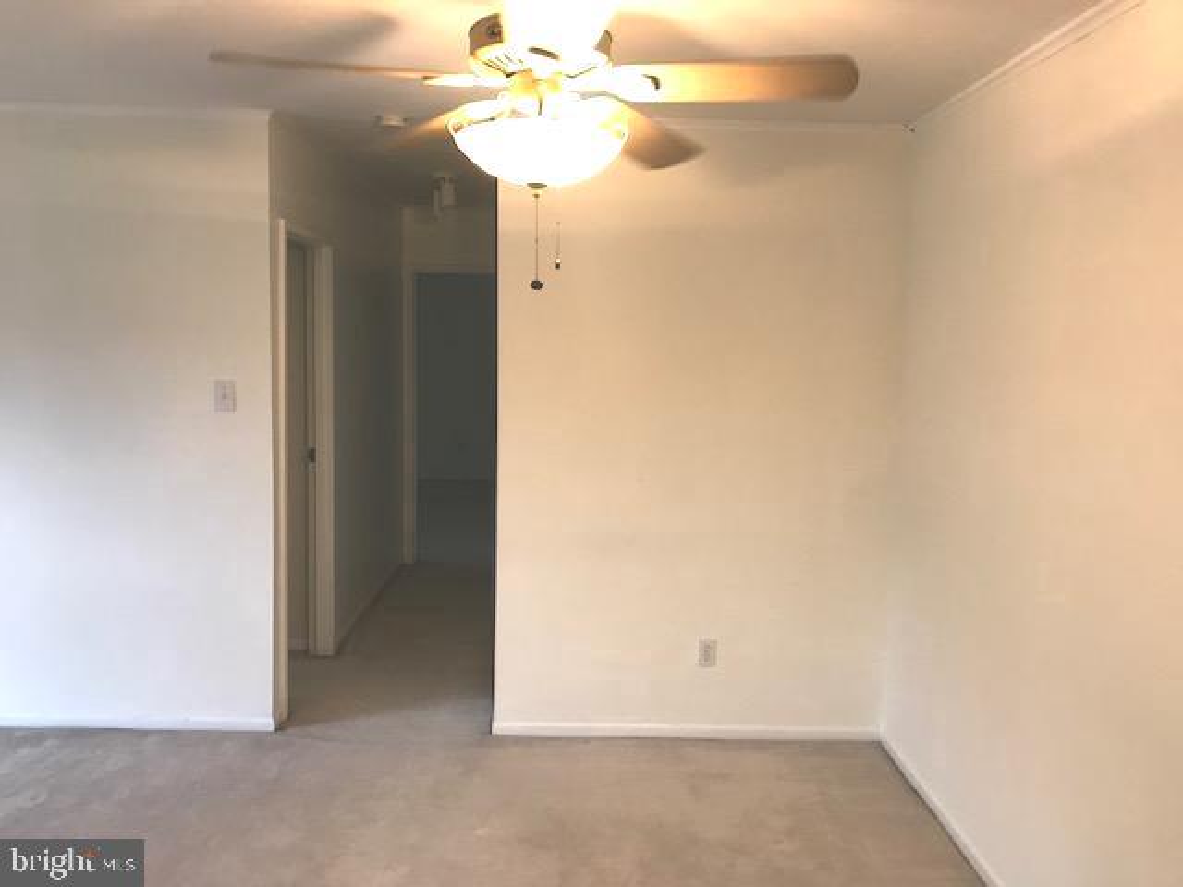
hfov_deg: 63.4
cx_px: 592
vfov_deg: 49.7
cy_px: 444
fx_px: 957
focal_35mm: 28
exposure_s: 1/24
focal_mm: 3.99
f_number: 1.8
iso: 40
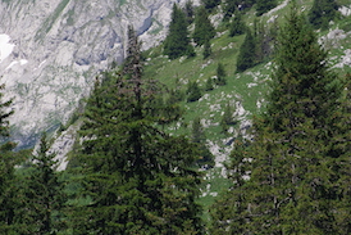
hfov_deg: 2.8
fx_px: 7121
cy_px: 42
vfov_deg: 1.9
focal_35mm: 730
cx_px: 295
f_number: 9
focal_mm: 250
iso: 200
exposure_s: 1/250
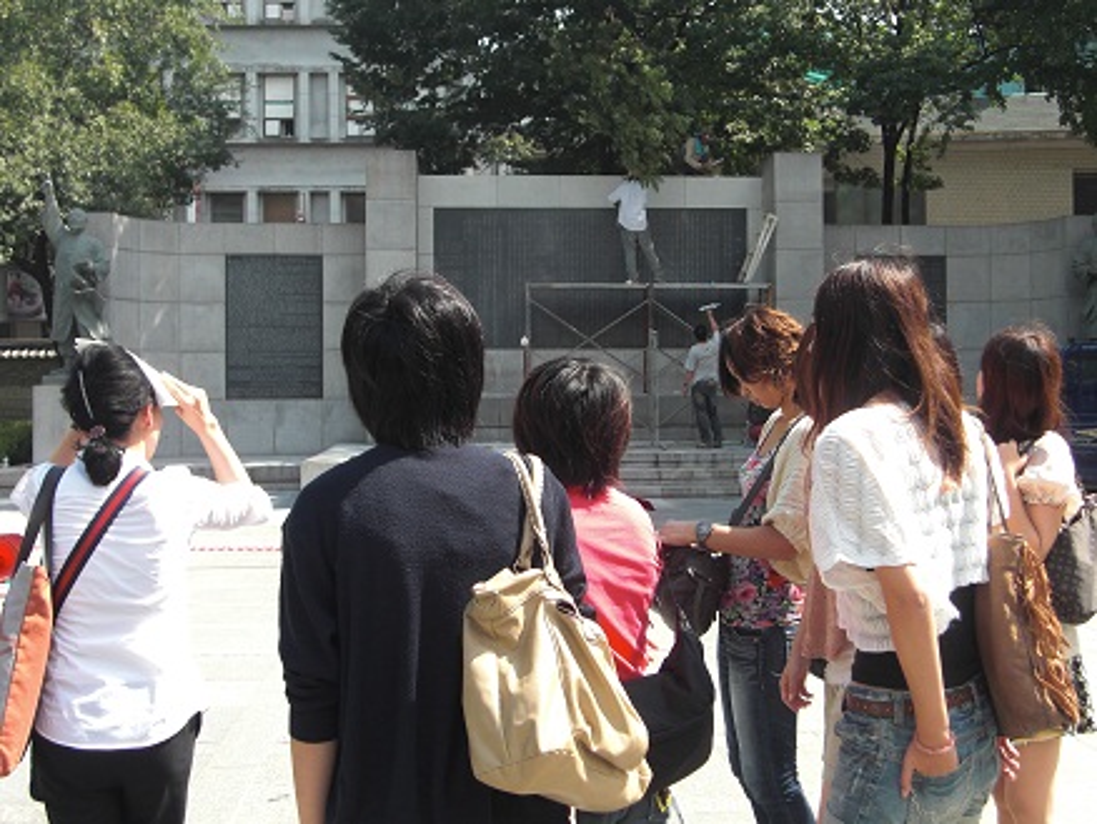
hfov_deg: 41.2
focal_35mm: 46
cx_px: 548
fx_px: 1459
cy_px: 412
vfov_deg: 31.5
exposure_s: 1/250
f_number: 3.3
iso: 50
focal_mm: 8.2
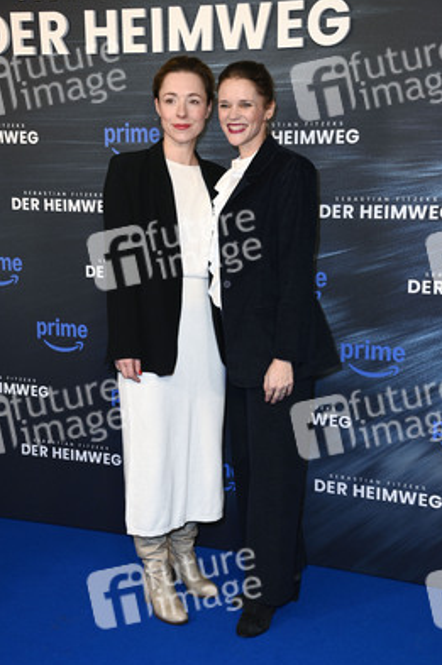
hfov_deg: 24.1
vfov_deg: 35.7
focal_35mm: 56
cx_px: 224
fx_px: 1034
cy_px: 335
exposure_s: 1/250
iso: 1600
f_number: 6.3
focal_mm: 55
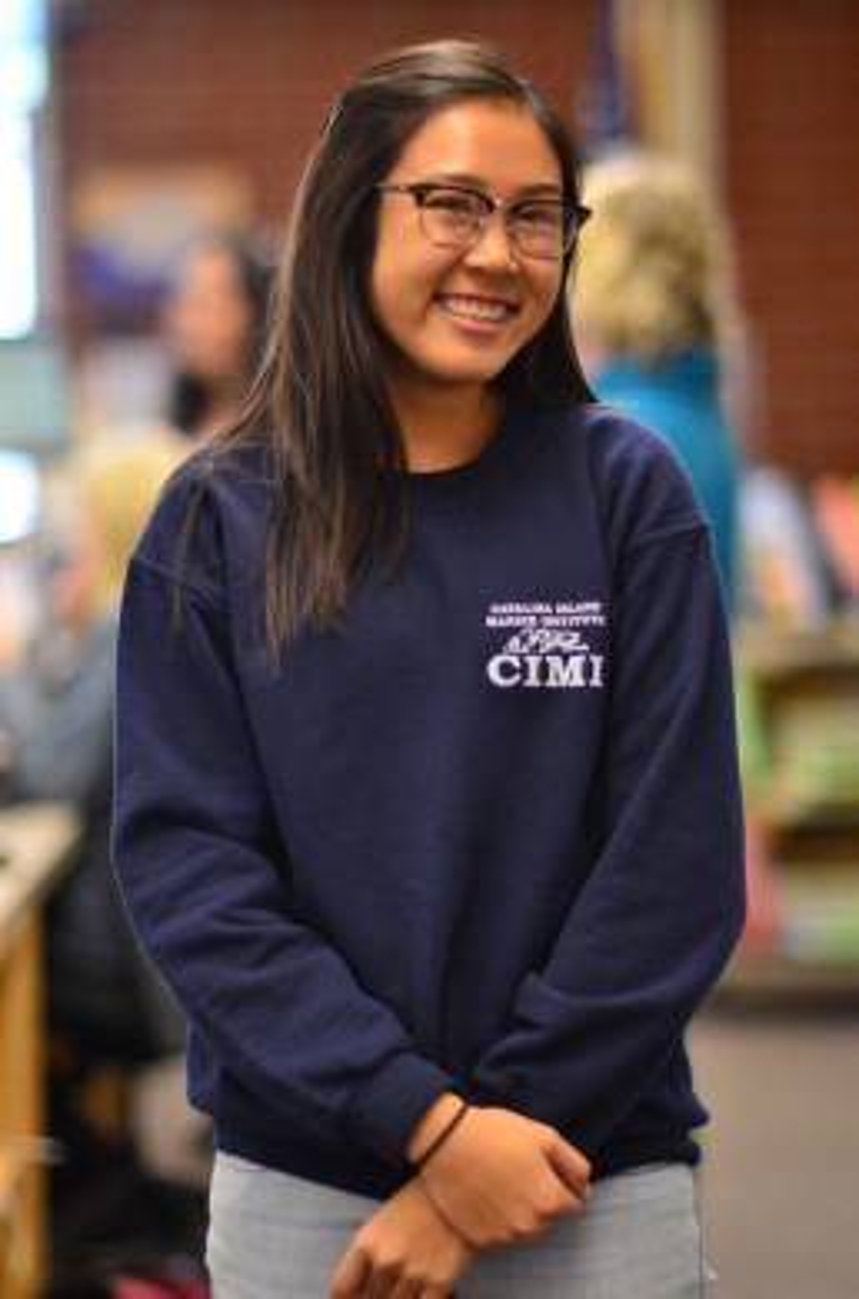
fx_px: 4588
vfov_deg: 16.1
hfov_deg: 10.7
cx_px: 430
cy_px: 650
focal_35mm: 128
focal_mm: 85
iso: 400
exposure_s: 1/160
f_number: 1.4
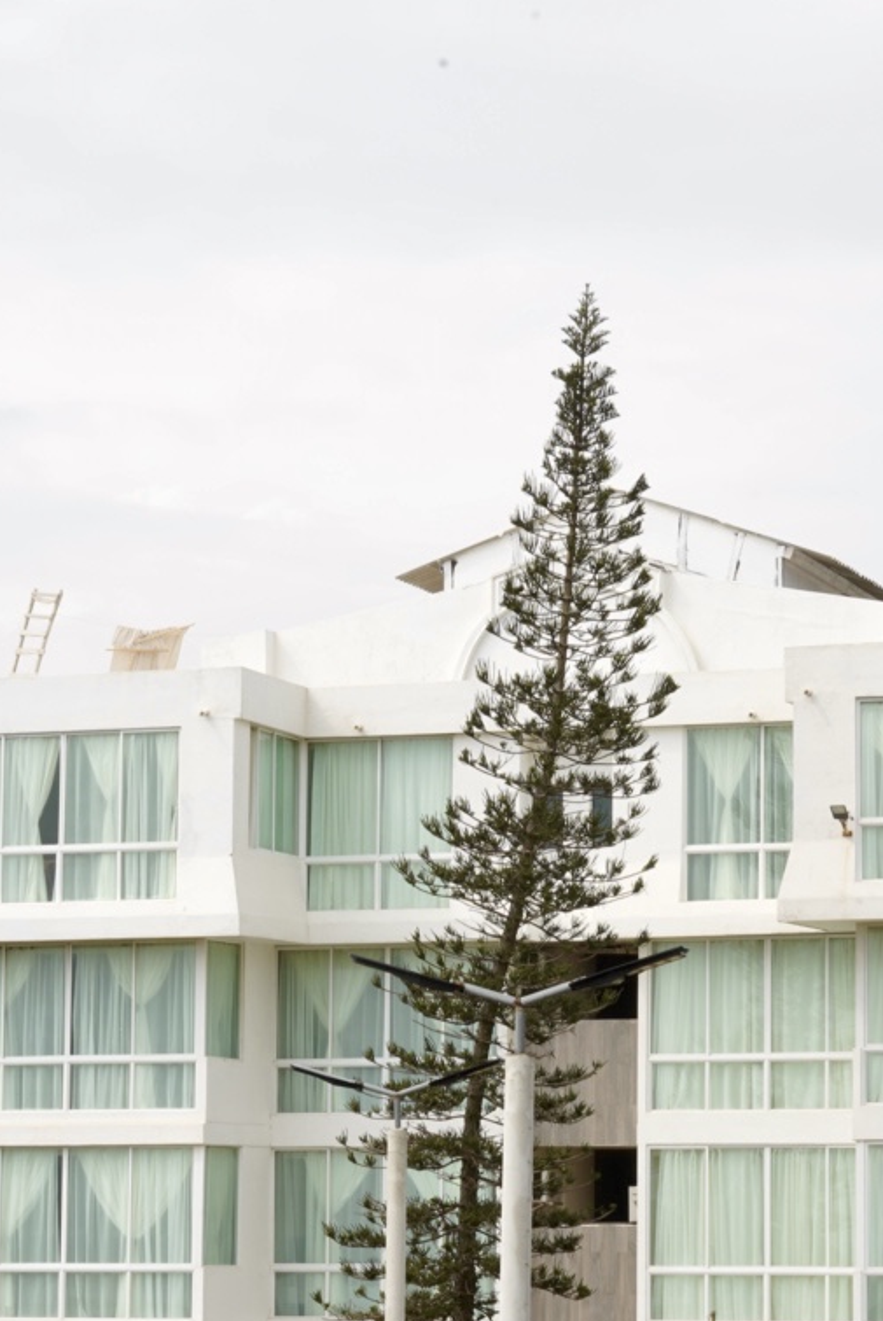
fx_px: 3927
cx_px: 652
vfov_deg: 19.1
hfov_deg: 12.8
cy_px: 786
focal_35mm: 107
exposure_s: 1/40
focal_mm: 50
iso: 125
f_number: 22
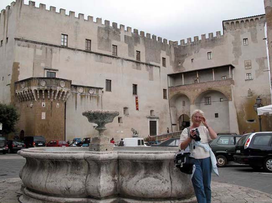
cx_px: 136
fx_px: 267
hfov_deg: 54.0
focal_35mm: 34
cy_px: 102
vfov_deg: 41.8
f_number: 8
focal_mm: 8.9
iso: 100
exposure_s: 1/326
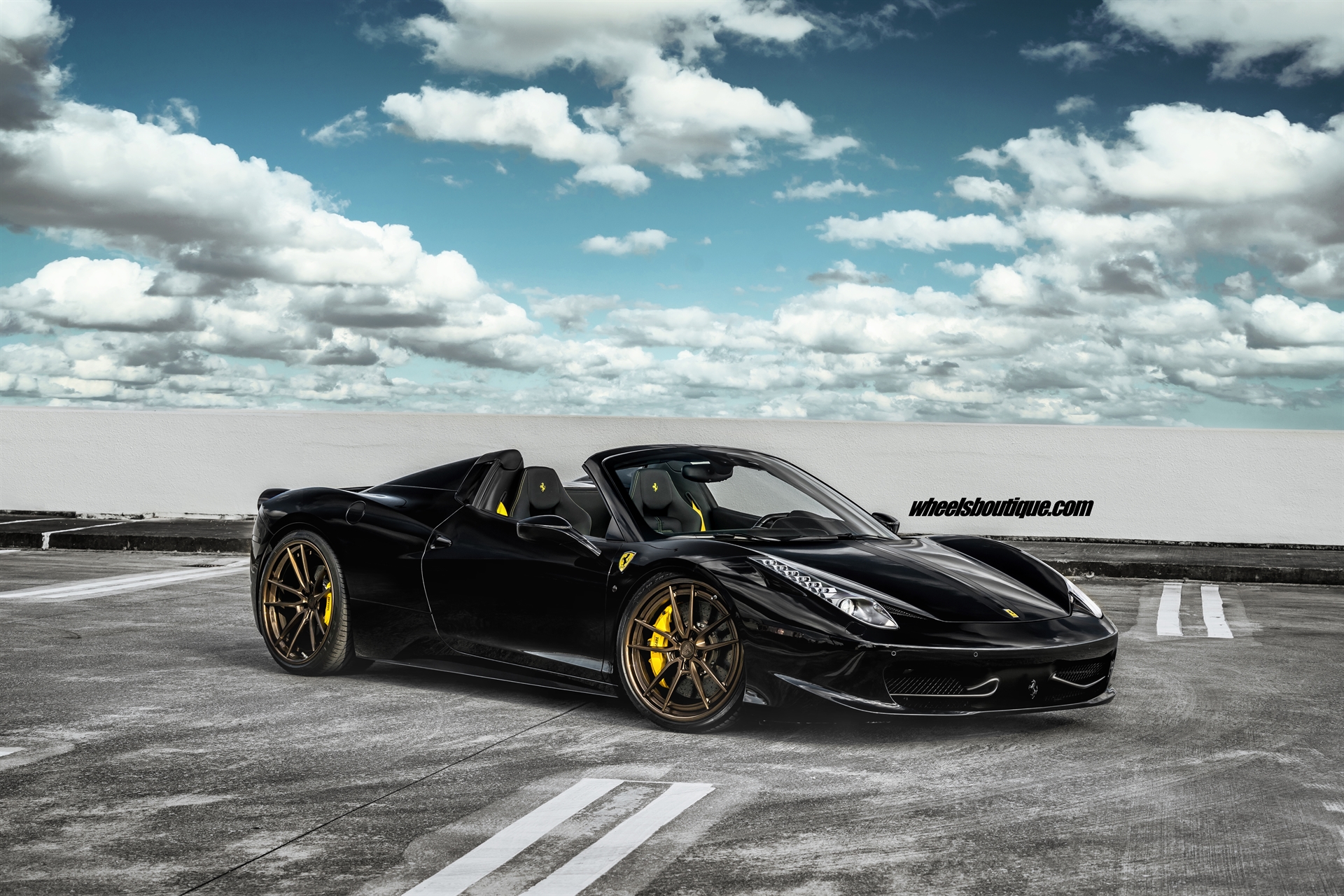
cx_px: 672
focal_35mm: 65
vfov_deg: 20.9
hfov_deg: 31.0
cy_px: 448
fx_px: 2426
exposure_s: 1/200
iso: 400
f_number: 7.1
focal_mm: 65
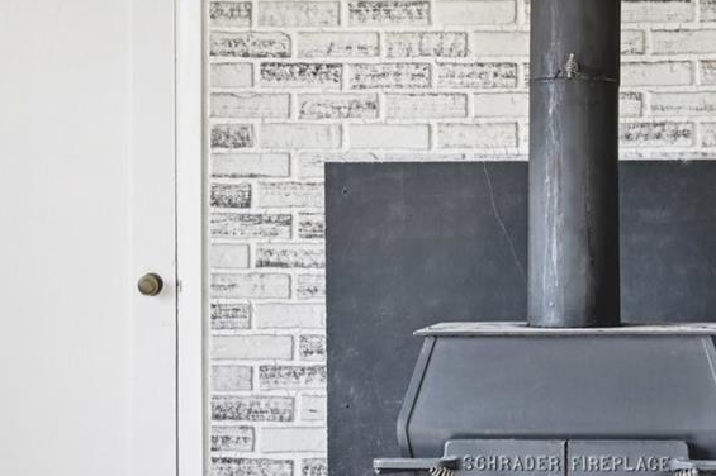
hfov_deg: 23.6
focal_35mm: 85
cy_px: 201
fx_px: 1690
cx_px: 565
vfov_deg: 16.0
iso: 400
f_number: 11
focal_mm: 30
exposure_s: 1/20
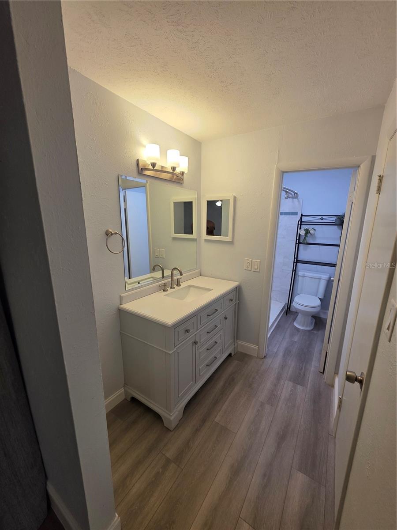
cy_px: 265
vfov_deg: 106.2
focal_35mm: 13
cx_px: 198
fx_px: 199
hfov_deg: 89.9
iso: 100
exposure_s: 1/120
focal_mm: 2.2
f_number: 1.9
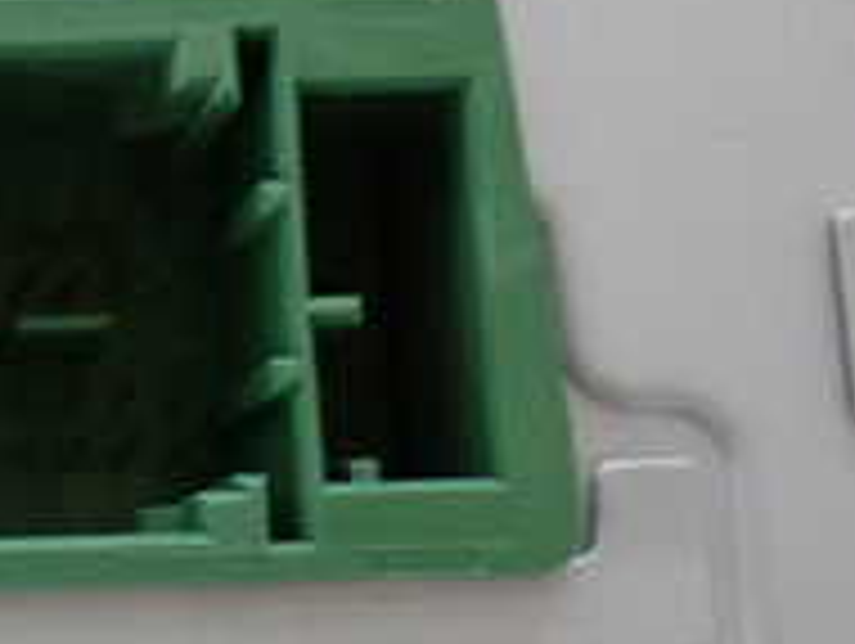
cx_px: -387
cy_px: 333
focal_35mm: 120
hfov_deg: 15.3
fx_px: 2968
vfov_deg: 12.4
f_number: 2.7
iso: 800
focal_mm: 6.83
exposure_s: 1/20
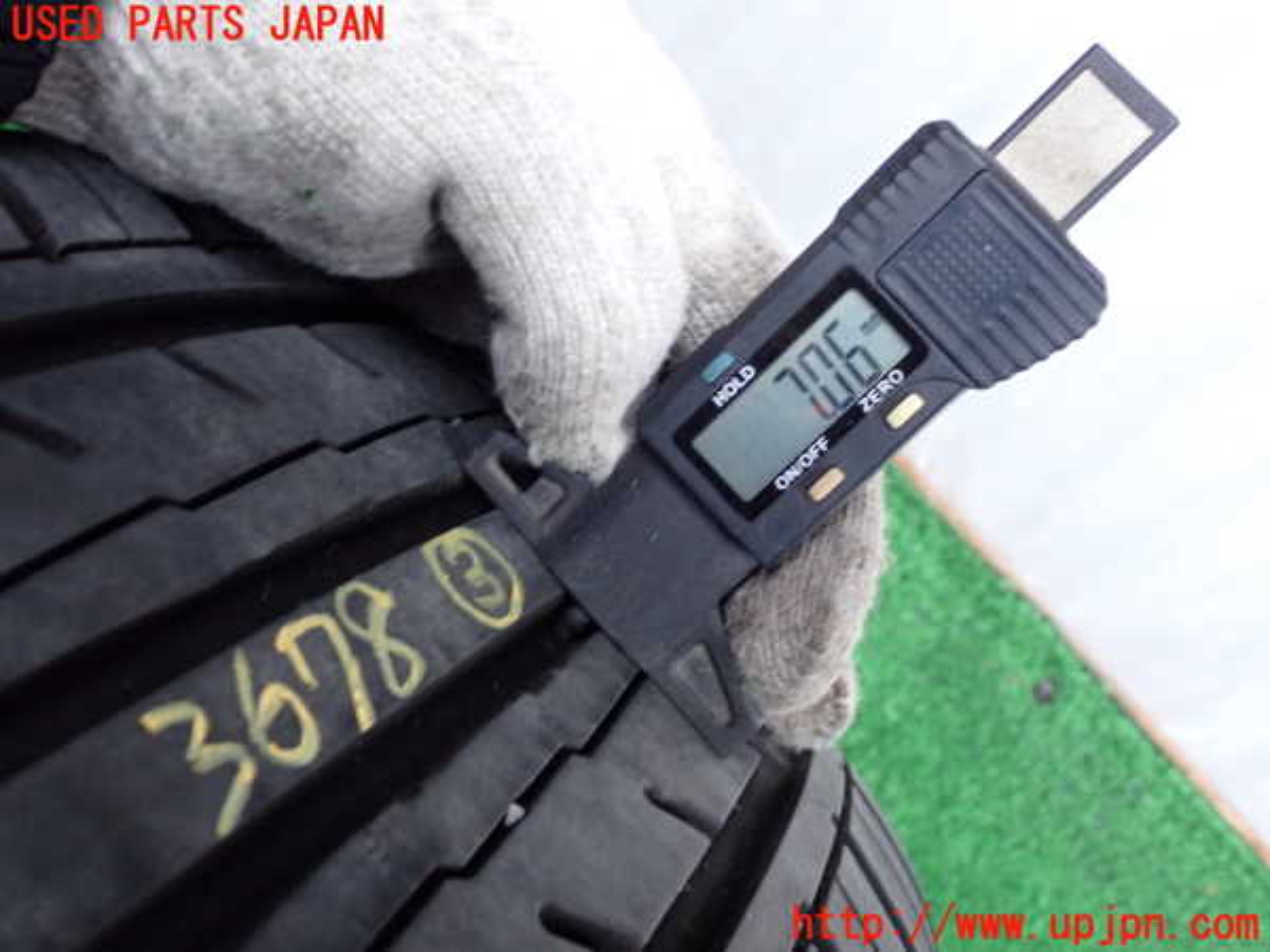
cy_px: 476
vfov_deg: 35.1
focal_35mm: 41
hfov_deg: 45.8
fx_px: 1504
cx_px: 635
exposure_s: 1/125
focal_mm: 7.31
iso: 500
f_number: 2.8
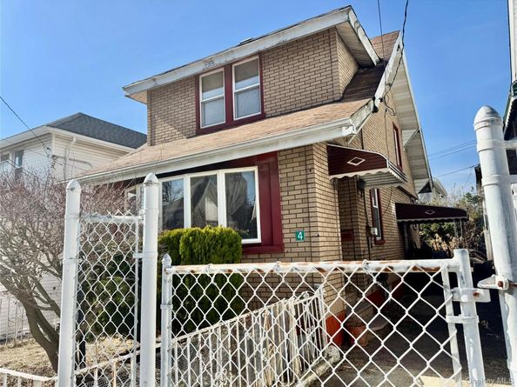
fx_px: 358
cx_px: 258
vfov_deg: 56.8
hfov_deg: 71.6
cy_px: 194
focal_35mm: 24
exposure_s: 1/3413
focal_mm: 6.76
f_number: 1.78
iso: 80
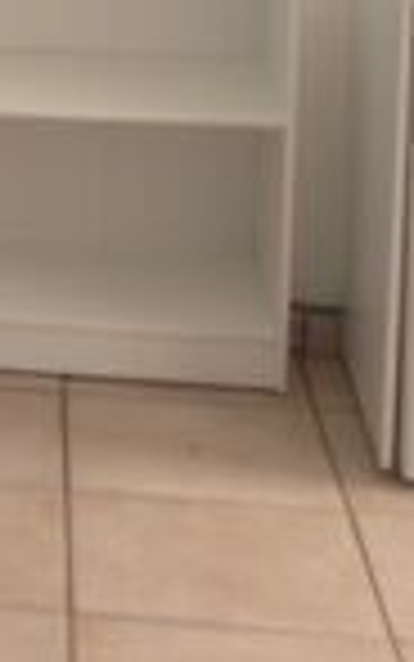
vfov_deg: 16.8
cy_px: -18
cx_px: -468
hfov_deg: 9.9
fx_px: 2182
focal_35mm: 121
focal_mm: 4.28
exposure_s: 1/24
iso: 50
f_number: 2.4
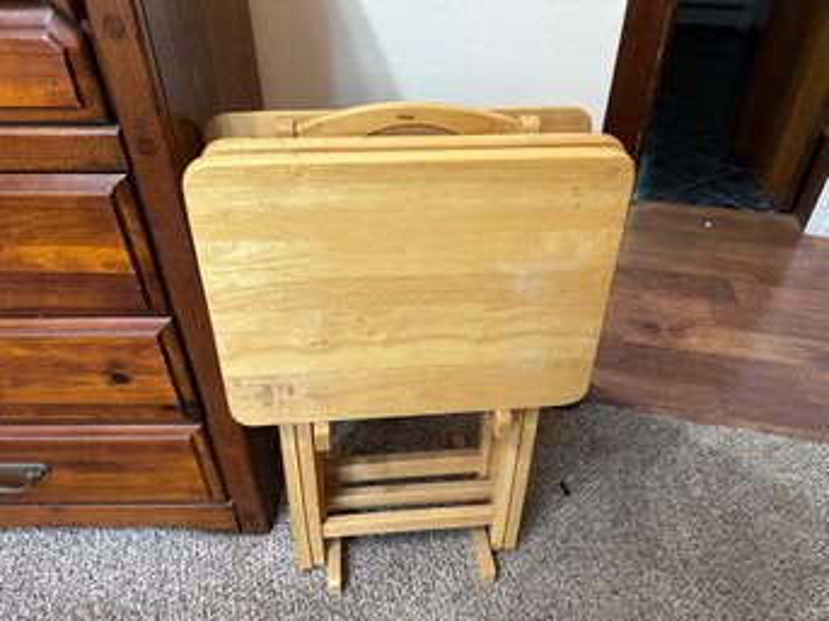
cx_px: 414
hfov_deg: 71.6
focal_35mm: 24
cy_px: 310
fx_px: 575
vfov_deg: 56.8
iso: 640
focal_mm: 6.86
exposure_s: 1/60
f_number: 1.78
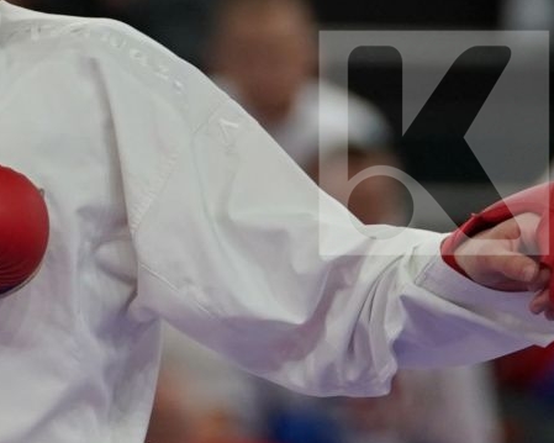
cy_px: 143
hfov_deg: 1.9
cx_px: 16
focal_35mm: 993
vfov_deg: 1.6
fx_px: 16278
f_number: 2.8
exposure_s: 1/1000
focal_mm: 176
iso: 1250
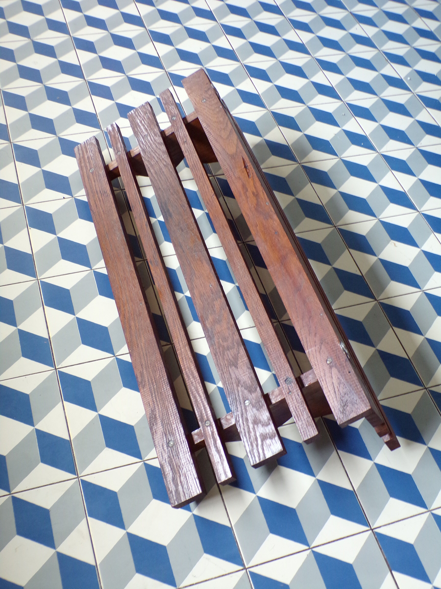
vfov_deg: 50.1
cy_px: 294
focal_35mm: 37
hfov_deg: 38.7
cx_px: 220
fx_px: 628
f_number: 3.3
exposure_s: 1/20
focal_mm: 6.6
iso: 200
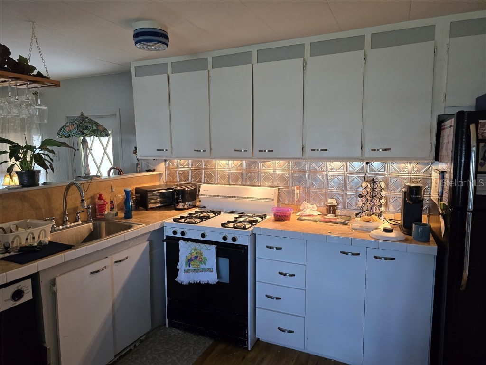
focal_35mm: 23
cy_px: 182
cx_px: 243
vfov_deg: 58.9
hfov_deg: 73.9
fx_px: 323
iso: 500
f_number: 1.7
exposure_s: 1/120
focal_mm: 6.3
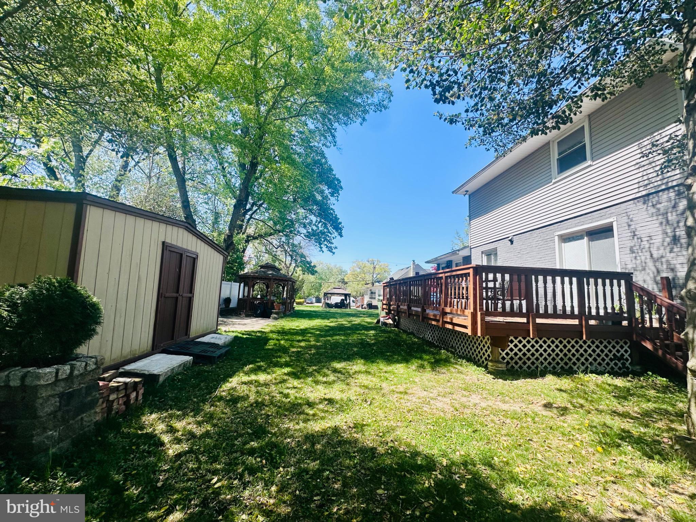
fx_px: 281
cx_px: 348
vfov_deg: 85.7
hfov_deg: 102.1
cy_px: 261
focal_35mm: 14
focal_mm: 2.22
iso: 50
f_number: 2.2
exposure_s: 1/1014
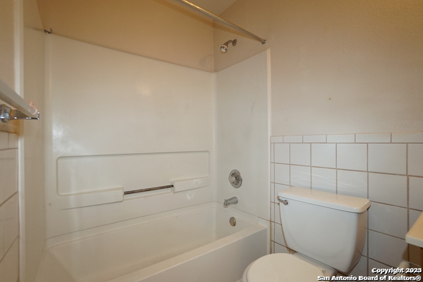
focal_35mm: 15
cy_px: 141
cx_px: 212
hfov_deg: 100.4
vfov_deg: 77.4
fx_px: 176
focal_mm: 10
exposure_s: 1/160
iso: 800
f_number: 4
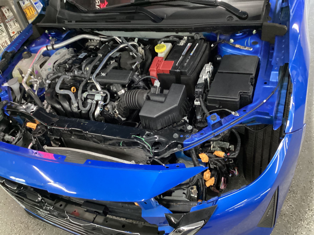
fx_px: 281
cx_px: 157
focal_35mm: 31
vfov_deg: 45.4
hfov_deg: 58.4
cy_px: 118
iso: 800
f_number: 2.4
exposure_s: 1/30
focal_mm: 3.3
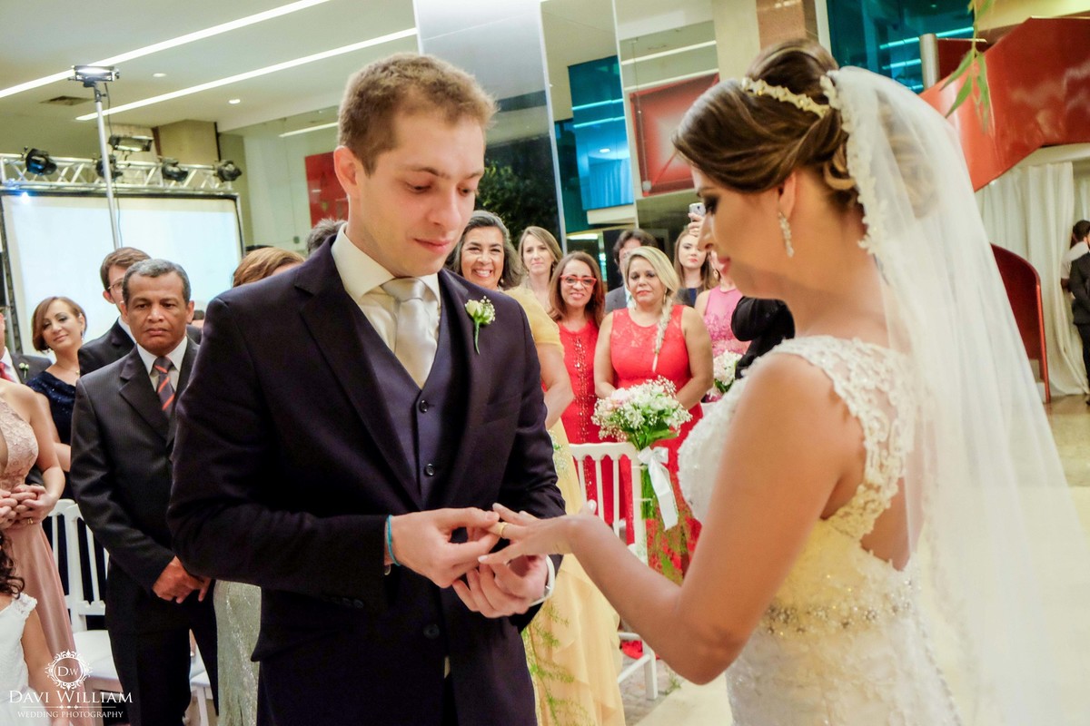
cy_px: 363
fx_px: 1150
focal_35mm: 38
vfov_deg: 35.1
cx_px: 545
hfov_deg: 50.7
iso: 4000
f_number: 4
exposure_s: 1/80
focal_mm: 25.4
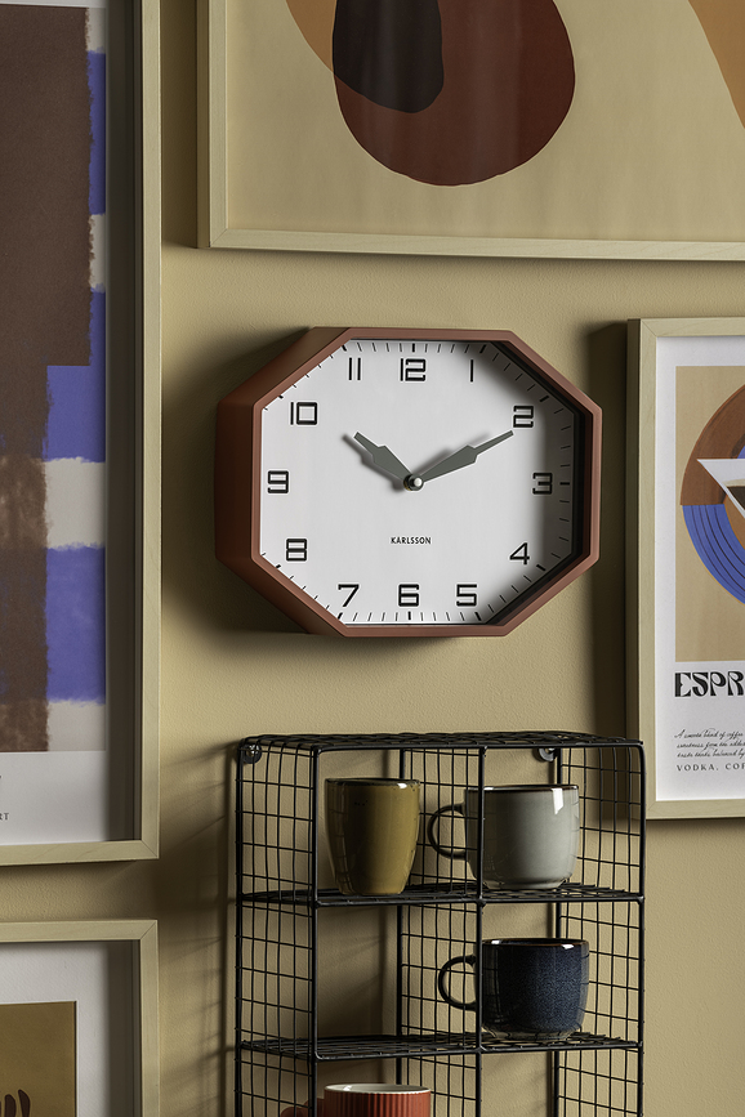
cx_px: 372
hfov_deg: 8.3
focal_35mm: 165
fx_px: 5121
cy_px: 558
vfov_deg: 12.5
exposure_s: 1/125
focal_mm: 165
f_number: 7.1
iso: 31
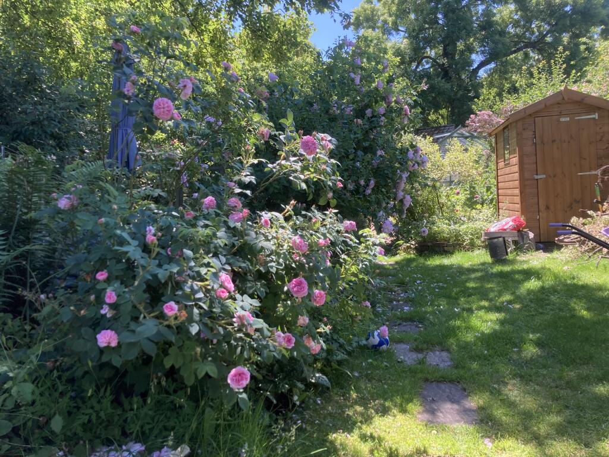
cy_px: 228
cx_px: 304
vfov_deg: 49.7
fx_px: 493
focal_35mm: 28
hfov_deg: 63.4
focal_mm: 3.99
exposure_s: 1/345
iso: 20
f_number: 1.8
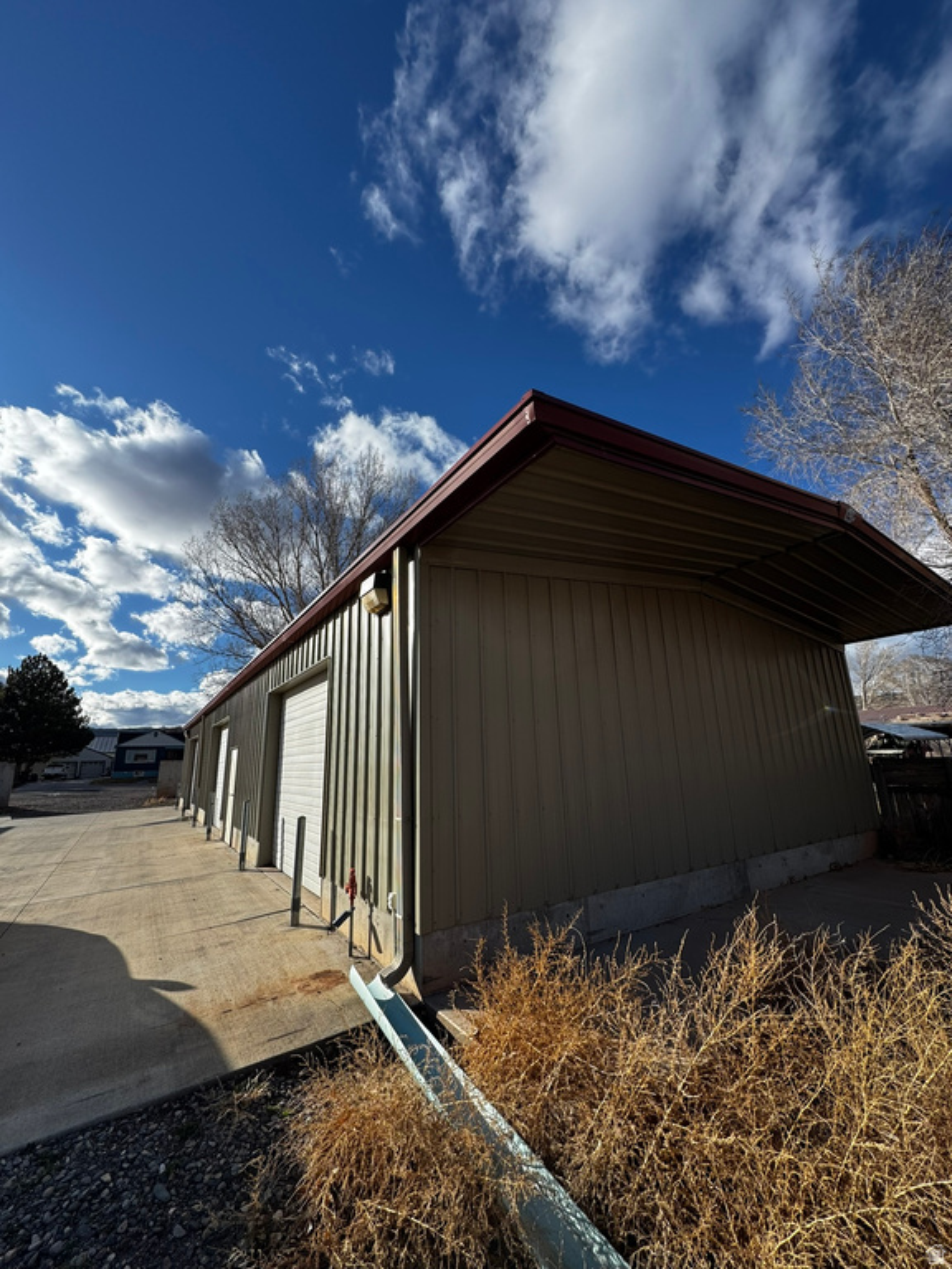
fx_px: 513
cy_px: 634
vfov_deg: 102.1
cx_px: 476
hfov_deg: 85.7
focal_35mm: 14
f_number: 2.2
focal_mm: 2.22
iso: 40
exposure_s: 1/1323
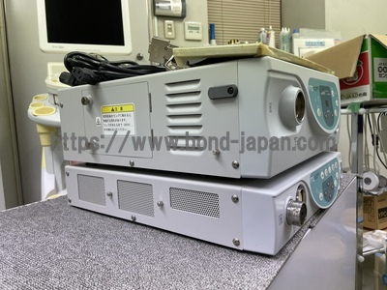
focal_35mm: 26
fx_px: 291
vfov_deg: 53.1
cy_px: 145
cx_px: 194
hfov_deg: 67.3
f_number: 1.6
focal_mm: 4.2
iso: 64
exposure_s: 1/100
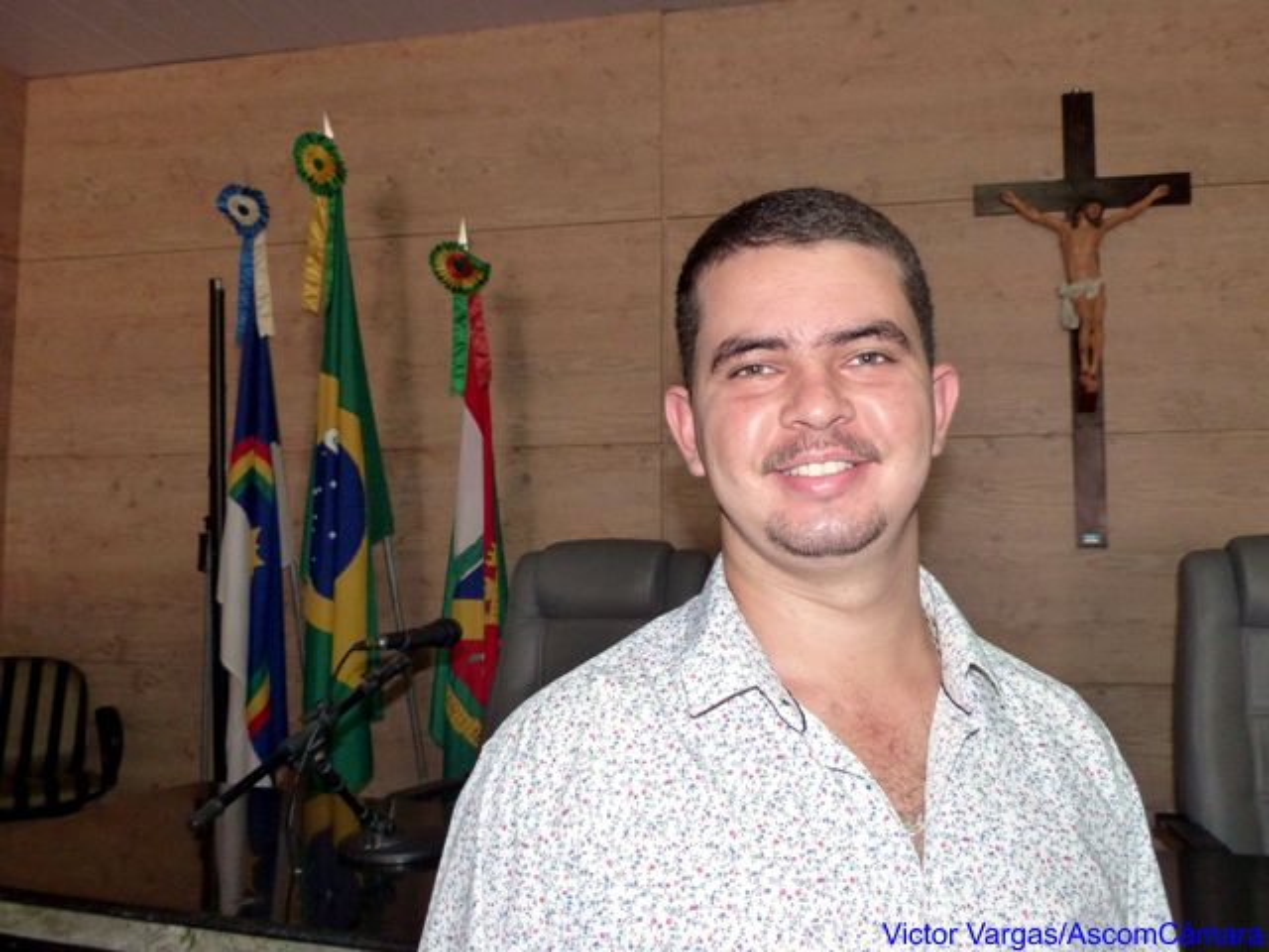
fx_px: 1173
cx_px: 634
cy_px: 476
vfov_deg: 44.2
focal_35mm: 32
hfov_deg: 56.8
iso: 400
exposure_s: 1/60
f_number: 2.8
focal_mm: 5.7
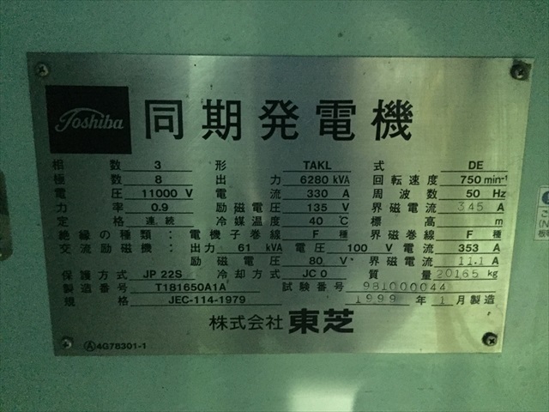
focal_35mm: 29
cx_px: 274
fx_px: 460
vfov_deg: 48.2
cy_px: 206
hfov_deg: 61.7
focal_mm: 4.15
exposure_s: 1/15
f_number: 2.2
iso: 2000
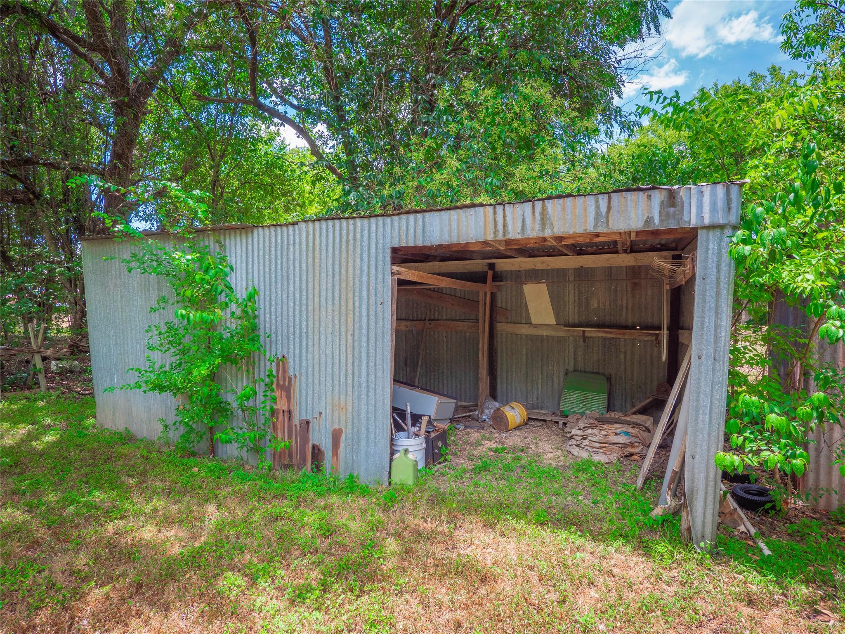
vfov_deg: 66.0
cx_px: 422
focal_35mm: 20
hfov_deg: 81.7
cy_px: 317
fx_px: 488
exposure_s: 1/100
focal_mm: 10
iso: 200
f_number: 8
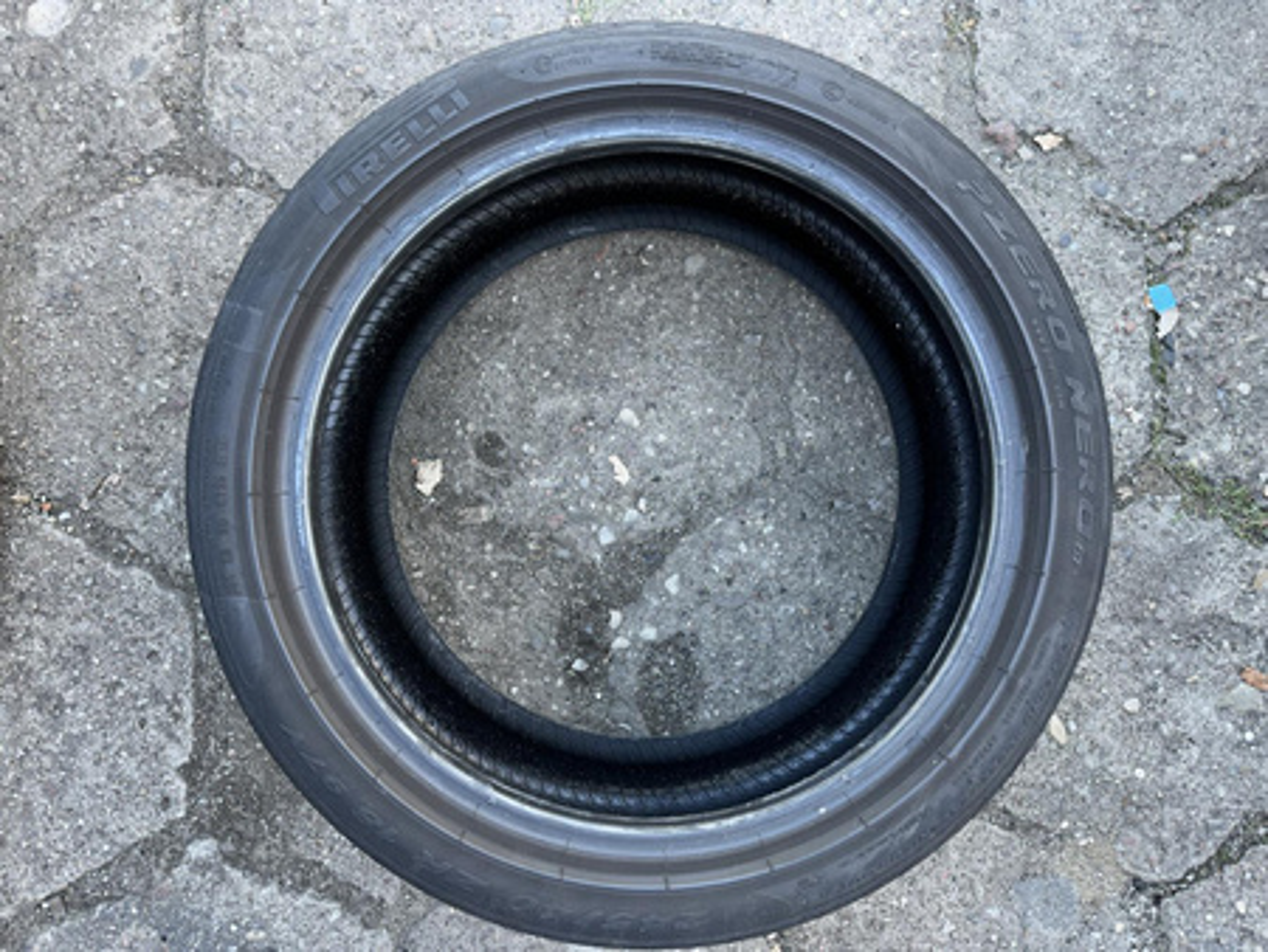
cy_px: 476
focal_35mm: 24
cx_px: 634
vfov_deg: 56.9
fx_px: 880
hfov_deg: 71.6
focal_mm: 6.86
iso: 125
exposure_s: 1/121
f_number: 1.78
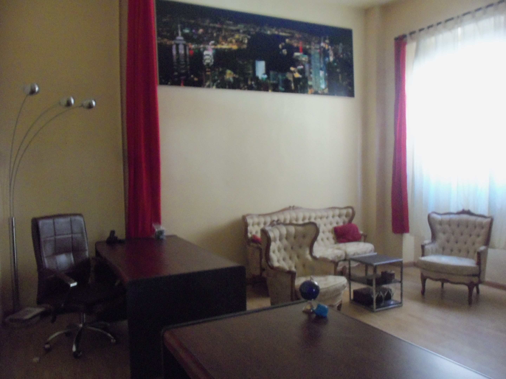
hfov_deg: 61.7
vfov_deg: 48.2
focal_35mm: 29
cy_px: 190
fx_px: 424
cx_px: 253
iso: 400
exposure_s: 1/3.33
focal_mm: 5.2
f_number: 3.4
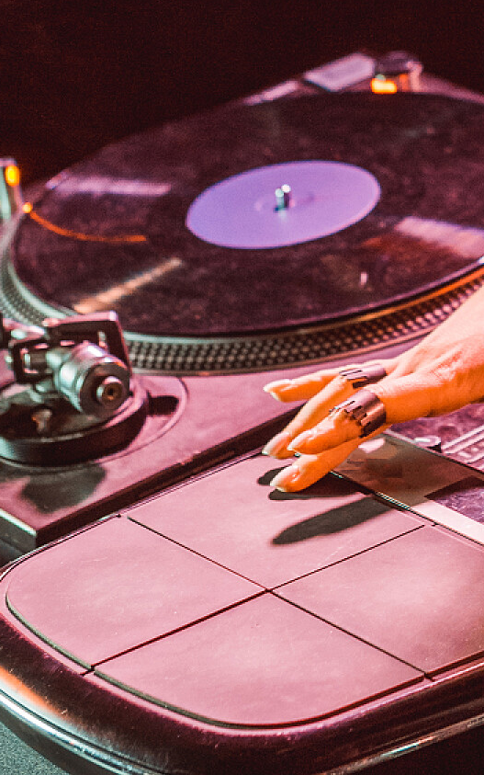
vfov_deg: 11.6
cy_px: -315
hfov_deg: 7.4
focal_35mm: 174
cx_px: 758
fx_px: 3672
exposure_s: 1/200
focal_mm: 50
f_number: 3.5
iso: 250
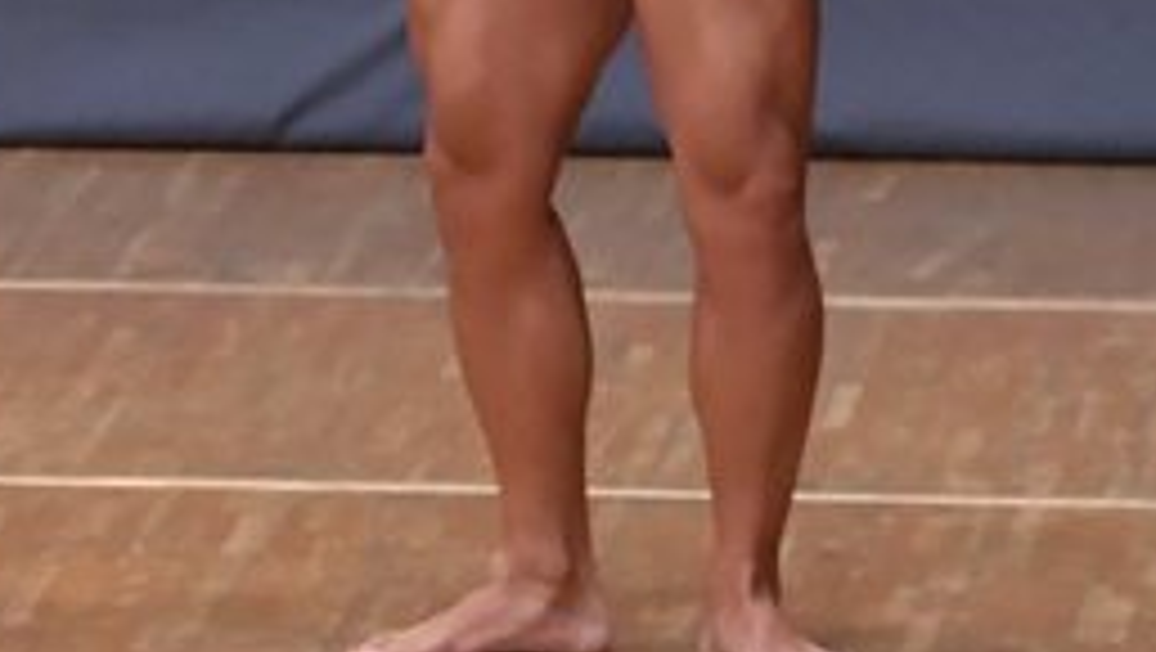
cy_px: -103
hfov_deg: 2.5
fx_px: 26104
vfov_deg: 1.4
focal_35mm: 851
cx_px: -556
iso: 6400
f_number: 5.6
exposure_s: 1/400
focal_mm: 180
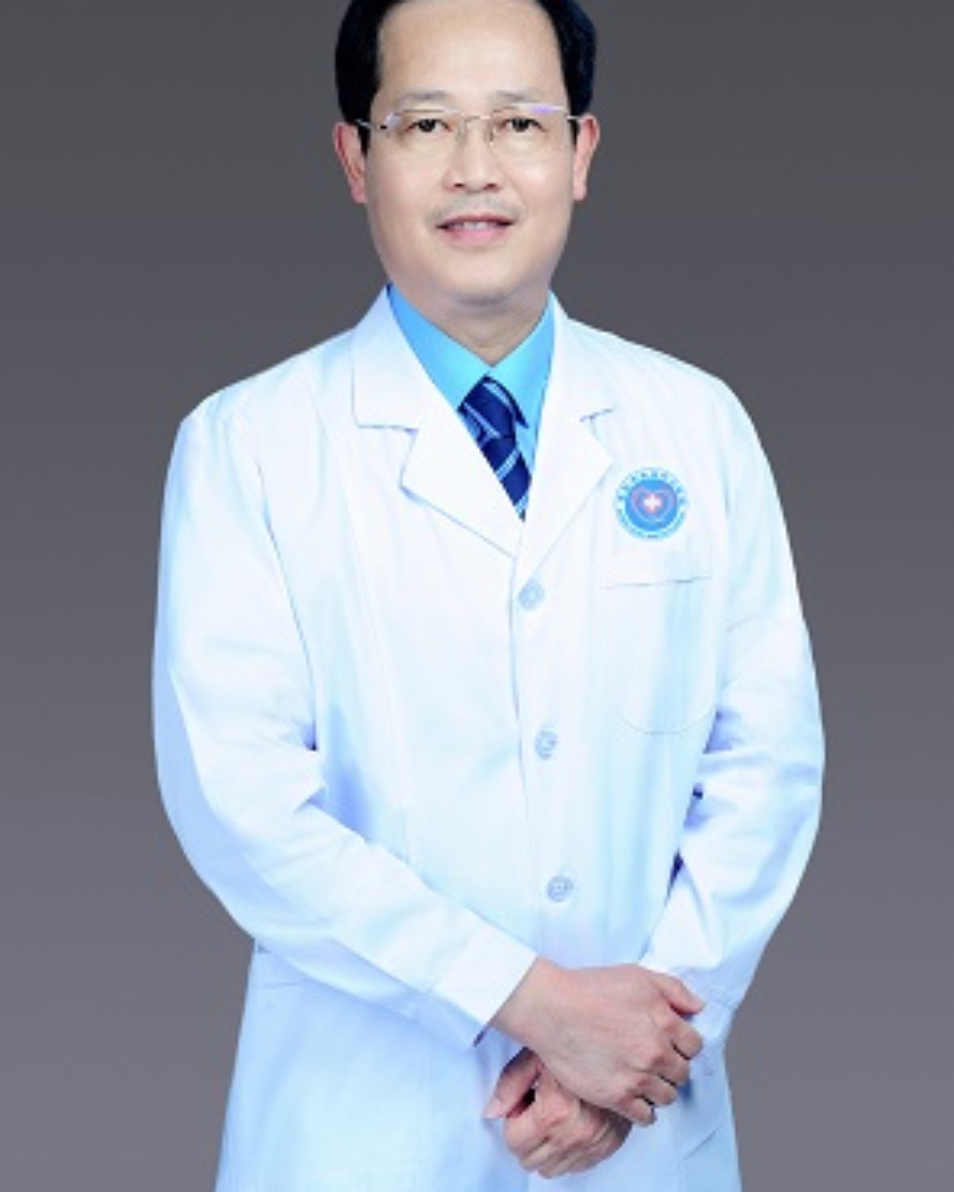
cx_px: 477
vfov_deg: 33.0
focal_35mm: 57
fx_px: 2012
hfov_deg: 26.7
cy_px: 593
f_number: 10
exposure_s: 1/160
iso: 200
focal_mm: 50
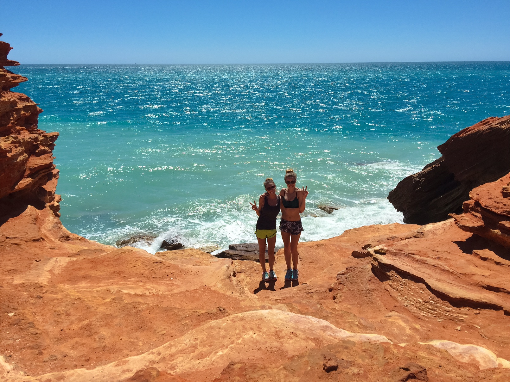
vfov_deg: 48.2
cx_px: 255
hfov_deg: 61.7
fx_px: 427
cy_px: 191
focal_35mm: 29
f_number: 2.2
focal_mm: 4.15
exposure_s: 1/3968
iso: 32
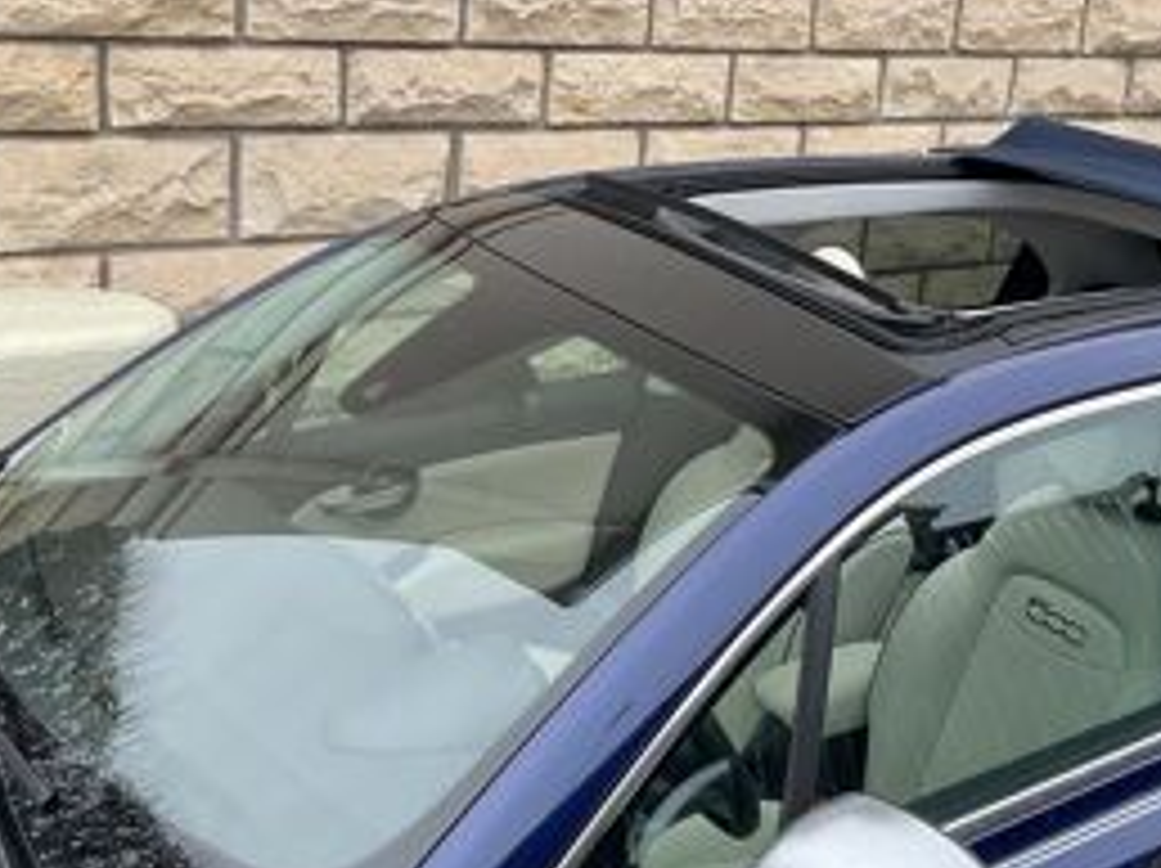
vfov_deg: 26.9
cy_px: 328
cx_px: 904
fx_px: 1809
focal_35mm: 54
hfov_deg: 34.6
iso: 64
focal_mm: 3
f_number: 1.8
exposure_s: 1/120
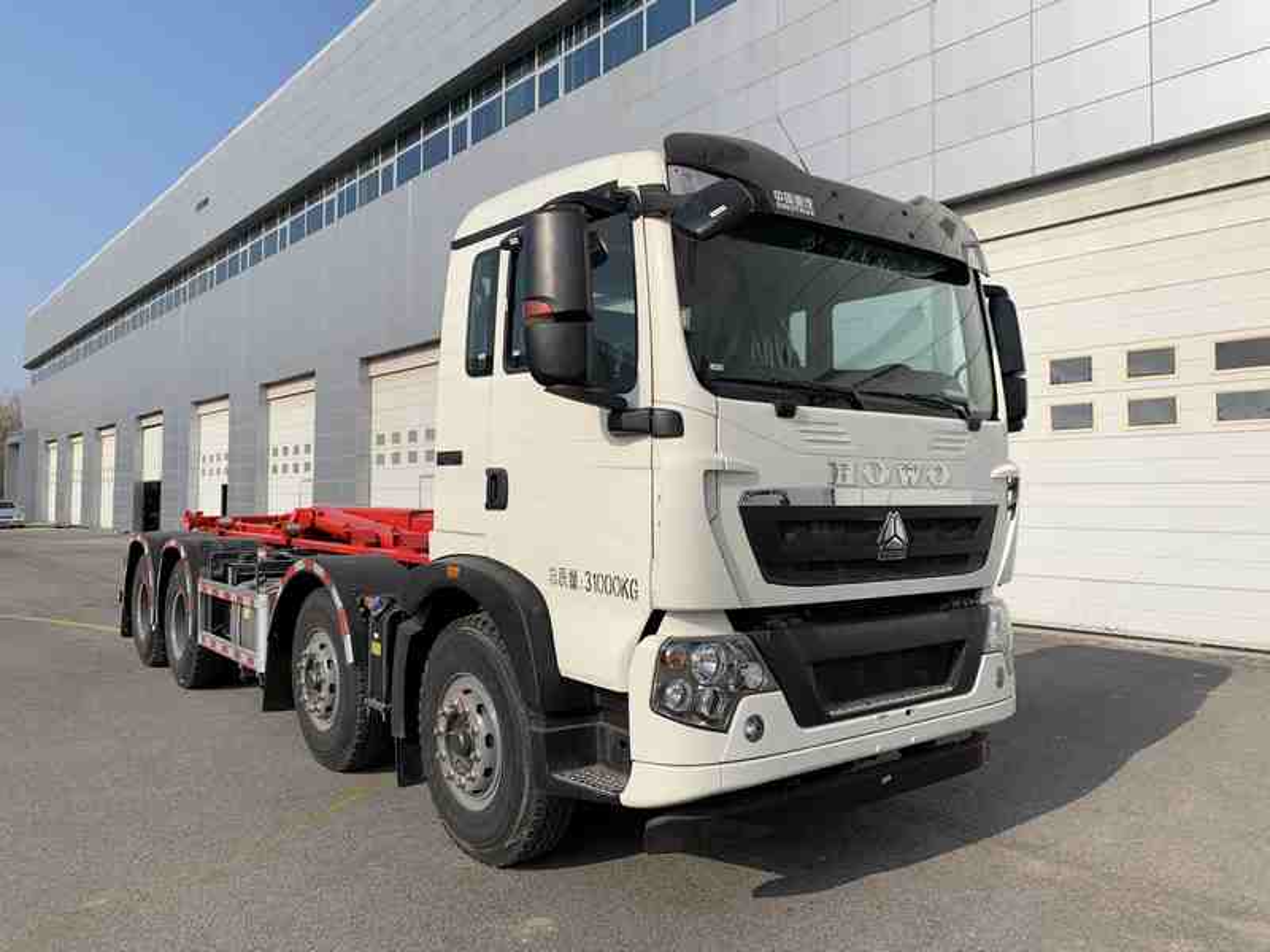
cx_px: 635
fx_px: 954
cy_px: 476
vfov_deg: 53.1
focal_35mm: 26
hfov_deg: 67.3
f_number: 1.8
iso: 25
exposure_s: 1/3937
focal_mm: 4.25
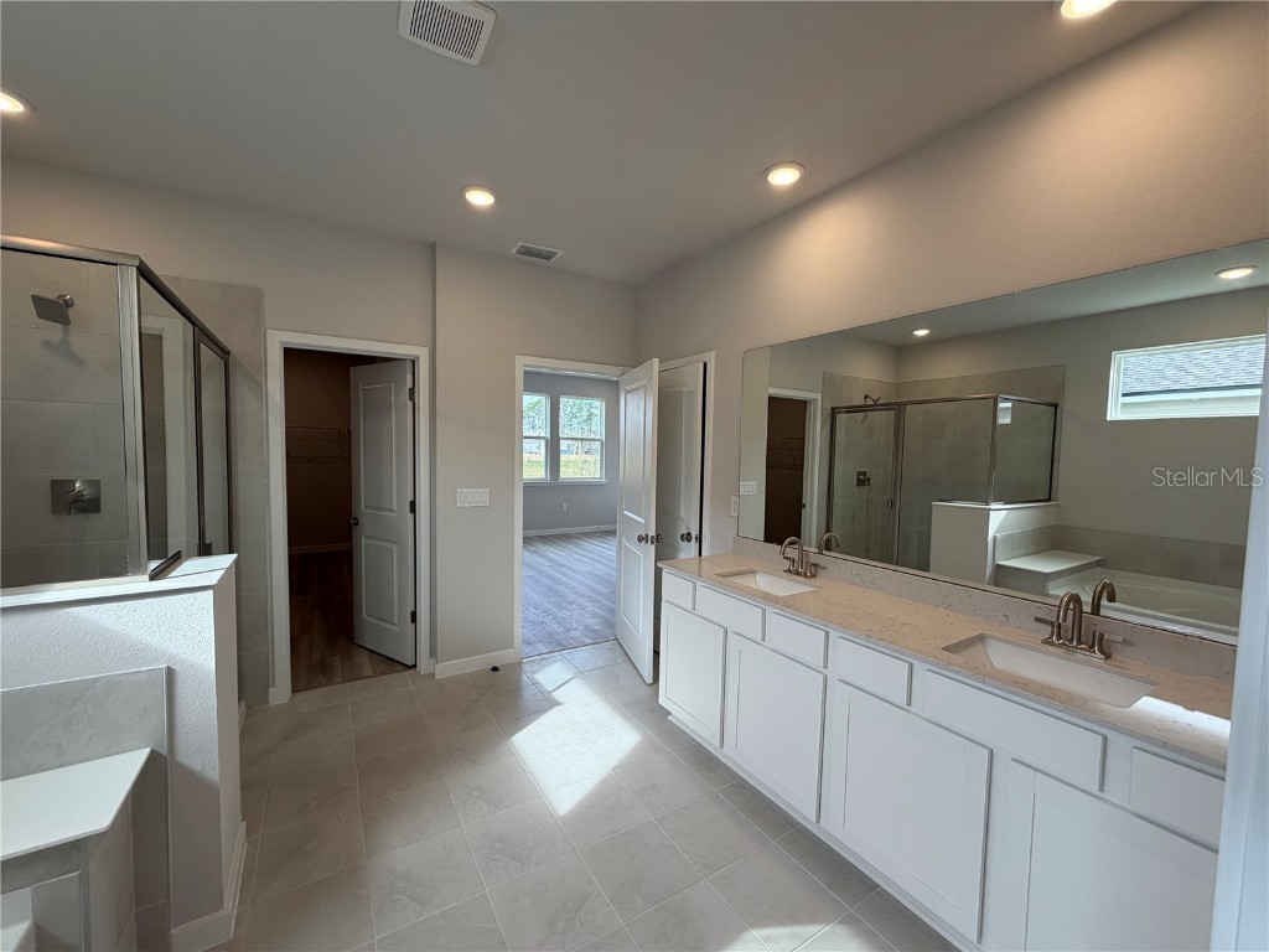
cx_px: 634
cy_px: 476
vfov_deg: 85.7
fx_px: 513
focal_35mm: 14
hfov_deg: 102.1
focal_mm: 2.22
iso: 80
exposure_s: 1/120
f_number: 2.2
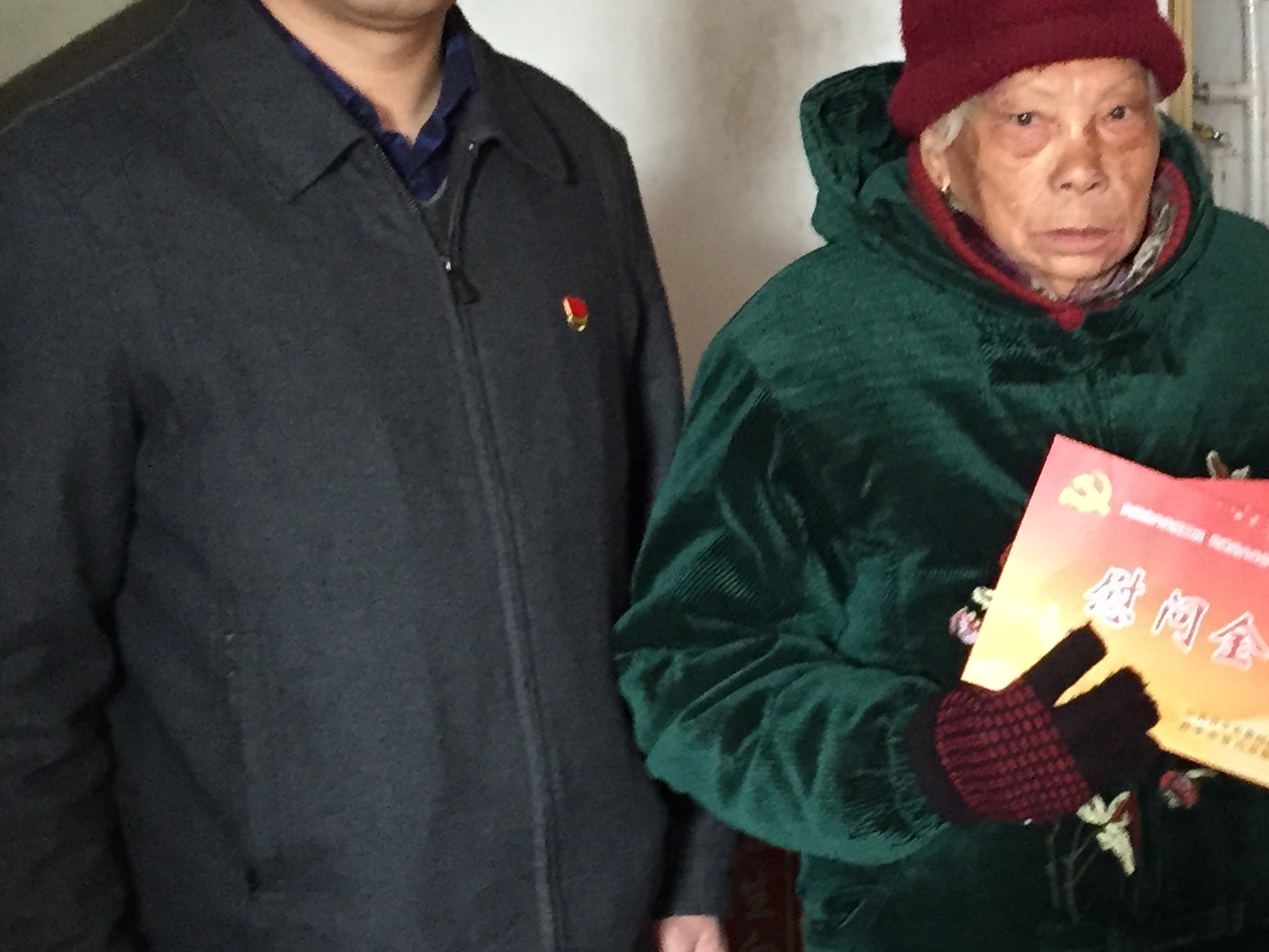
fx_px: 2897
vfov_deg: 18.7
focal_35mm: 79
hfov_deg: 23.4
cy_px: 415
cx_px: 1334
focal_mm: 4.15
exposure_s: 1/15
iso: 250
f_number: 2.2
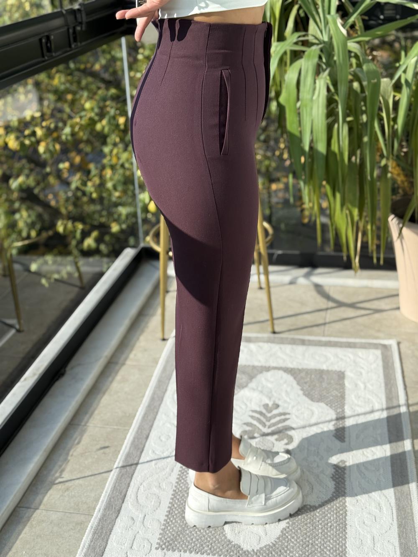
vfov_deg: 39.7
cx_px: 209
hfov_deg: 30.3
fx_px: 773
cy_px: 278
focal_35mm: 48
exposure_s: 1/1133
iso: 80
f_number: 1.78
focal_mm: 6.76
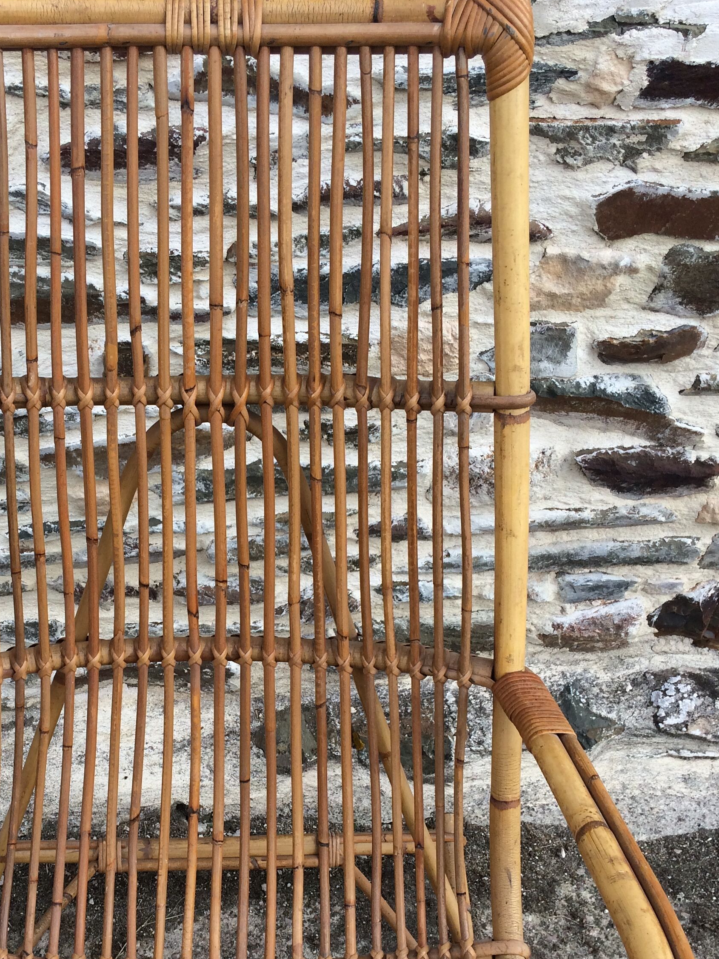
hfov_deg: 33.9
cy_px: 627
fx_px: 1163
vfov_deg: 44.2
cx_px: 222
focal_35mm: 42
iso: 32
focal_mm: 4.15
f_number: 2.2
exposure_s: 1/622
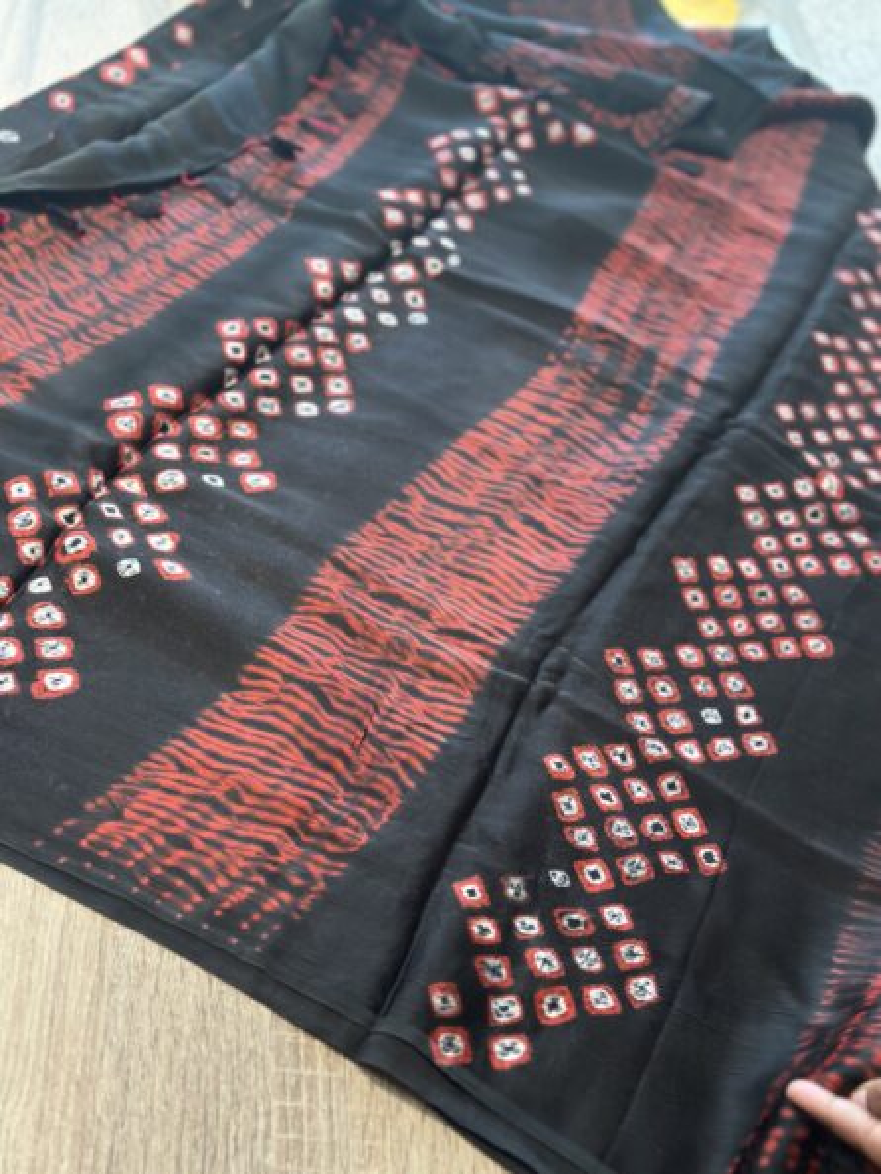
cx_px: 440
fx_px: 1628
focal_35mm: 48
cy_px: 587
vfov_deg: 39.6
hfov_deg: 30.3
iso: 320
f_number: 1.78
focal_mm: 6.86
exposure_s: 1/60
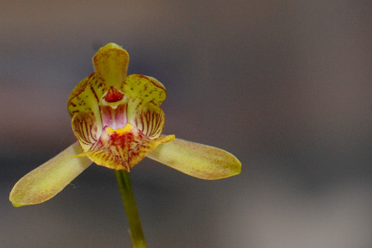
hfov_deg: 8.9
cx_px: 123
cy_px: 112
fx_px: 2383
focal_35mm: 231
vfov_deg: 5.9
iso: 200
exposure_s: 1/125
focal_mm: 105
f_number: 11
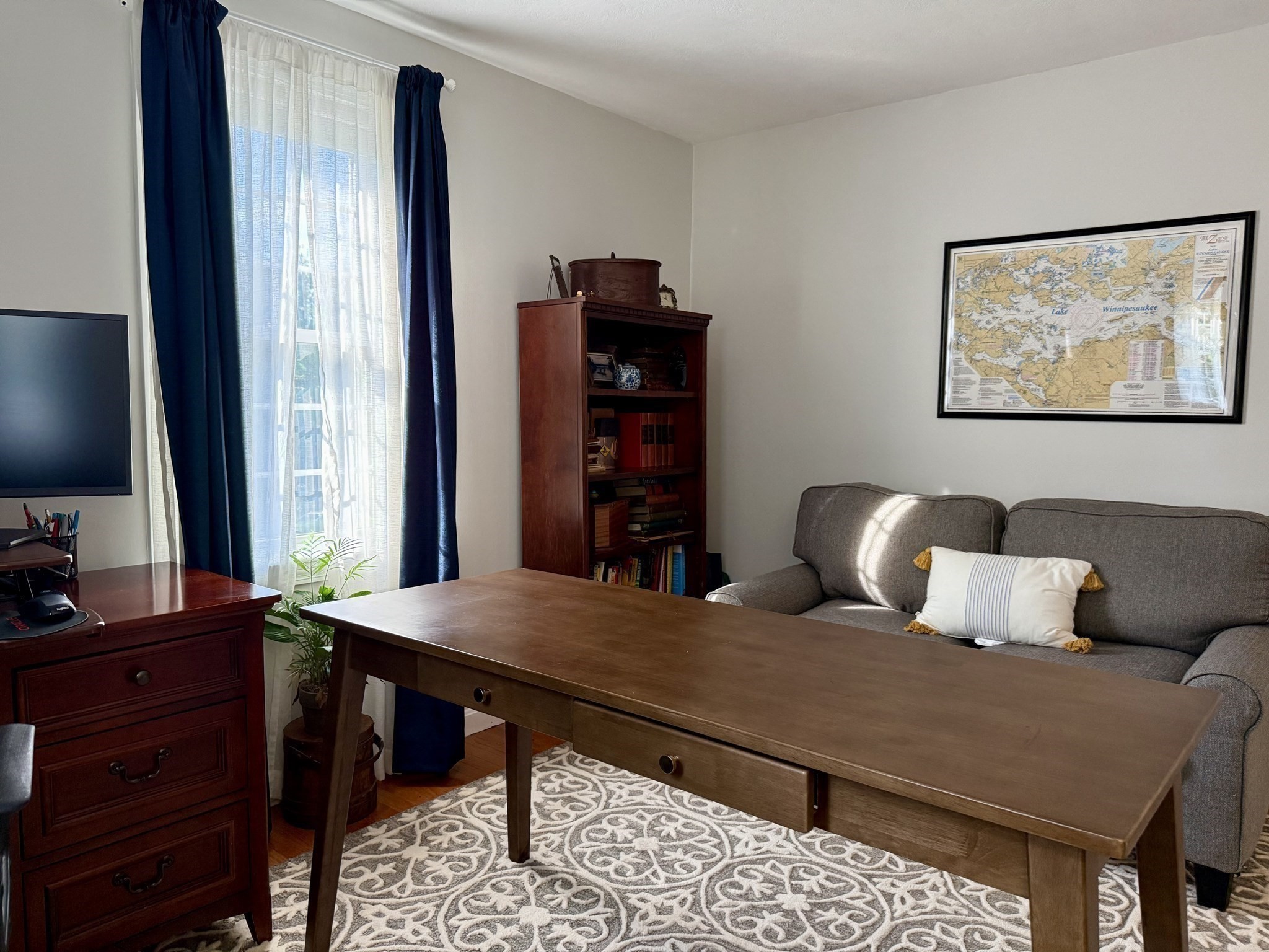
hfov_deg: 71.6
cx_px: 634
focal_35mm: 24
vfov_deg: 56.8
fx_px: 880
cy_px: 476
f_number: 1.78
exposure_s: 1/120
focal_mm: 6.76
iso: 400
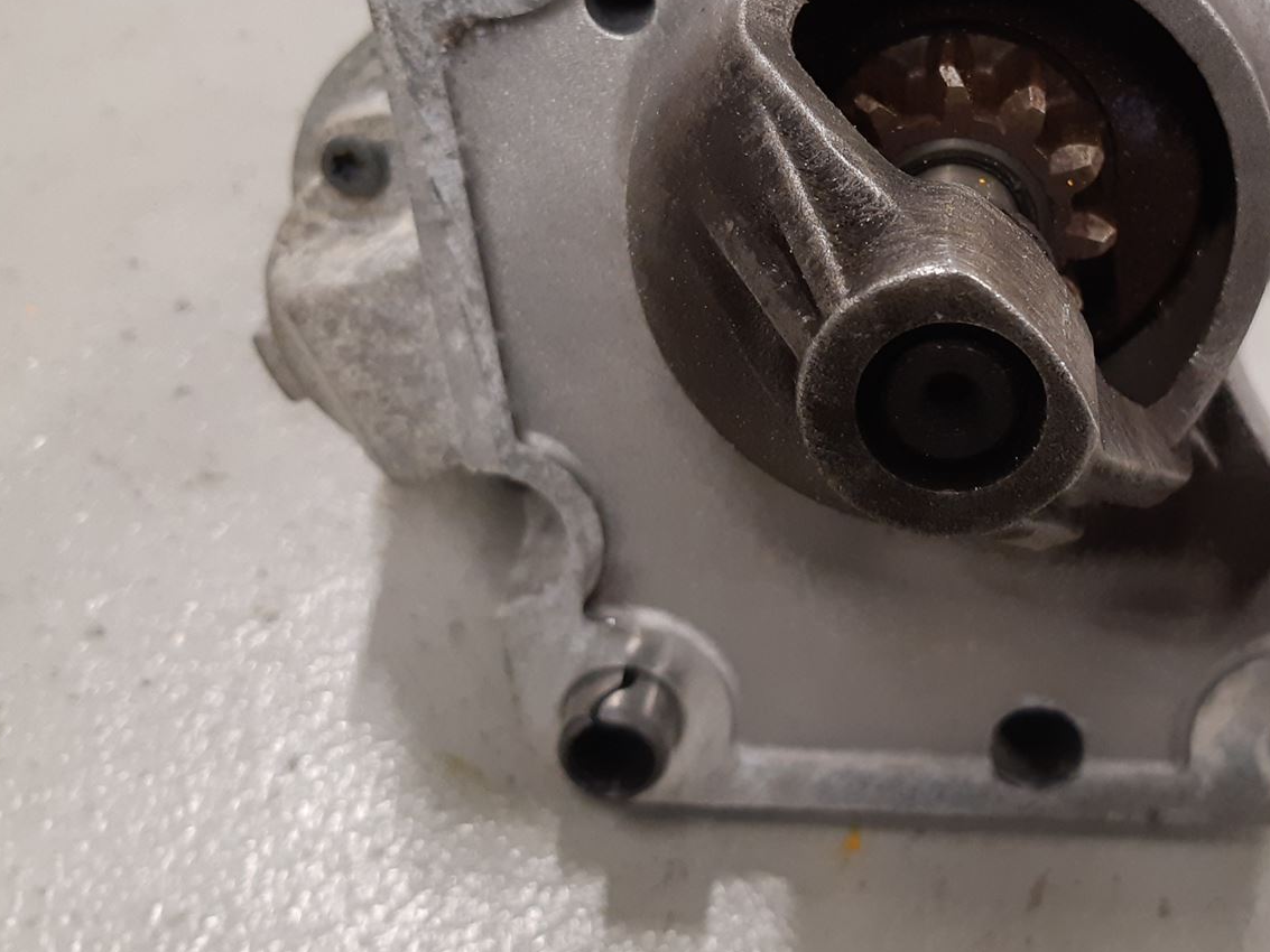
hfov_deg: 39.5
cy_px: 293
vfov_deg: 30.6
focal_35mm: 47
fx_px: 1725
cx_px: 923
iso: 160
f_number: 1.7
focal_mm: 3.93
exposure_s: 1/50
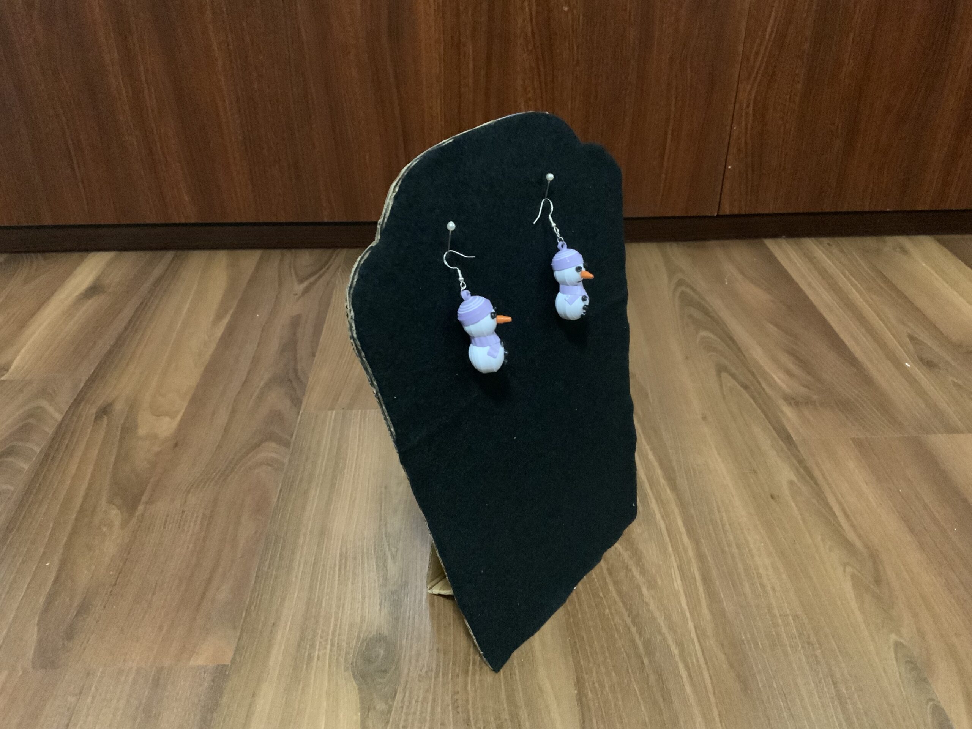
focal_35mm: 29
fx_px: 814
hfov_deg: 61.7
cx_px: 486
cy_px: 364
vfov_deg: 48.2
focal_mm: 3
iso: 500
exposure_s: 1/20
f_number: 1.8
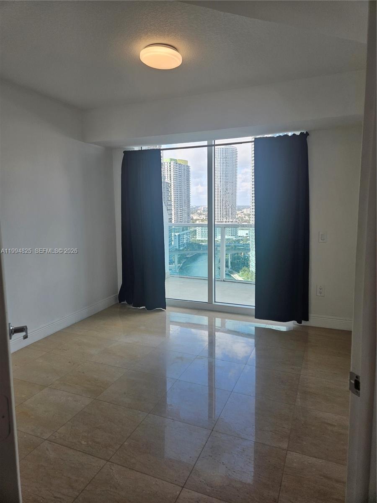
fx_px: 334
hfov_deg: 58.9
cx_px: 188
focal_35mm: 23
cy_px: 252
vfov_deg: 73.9
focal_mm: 5.4
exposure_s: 1/239
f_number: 1.8
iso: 25
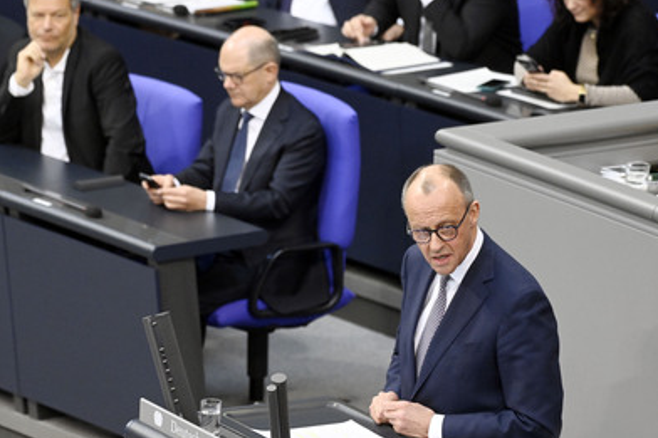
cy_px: 228
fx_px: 5462
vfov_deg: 4.6
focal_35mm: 299
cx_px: 283
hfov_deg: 6.9
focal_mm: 260
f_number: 5.6
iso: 10000
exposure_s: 1/400
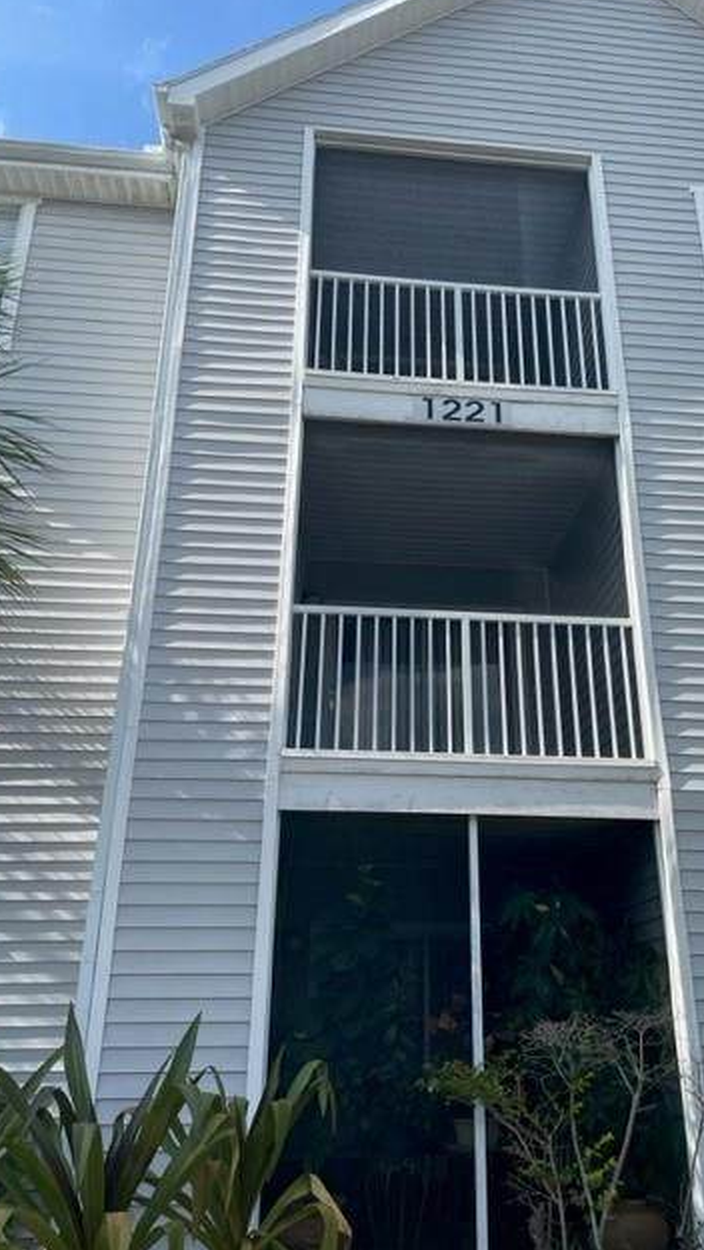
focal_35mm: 29
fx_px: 961
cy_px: 614
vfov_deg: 66.0
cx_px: 422
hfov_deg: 40.0
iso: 32
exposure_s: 1/2304
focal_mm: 4.2
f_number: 1.6
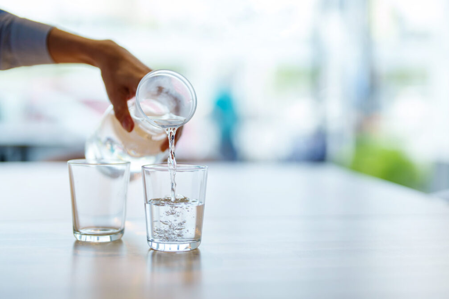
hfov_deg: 38.9
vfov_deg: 26.5
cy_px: 149
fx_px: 636
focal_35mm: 51
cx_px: 228
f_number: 1.4
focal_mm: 50
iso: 100
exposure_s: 1/640
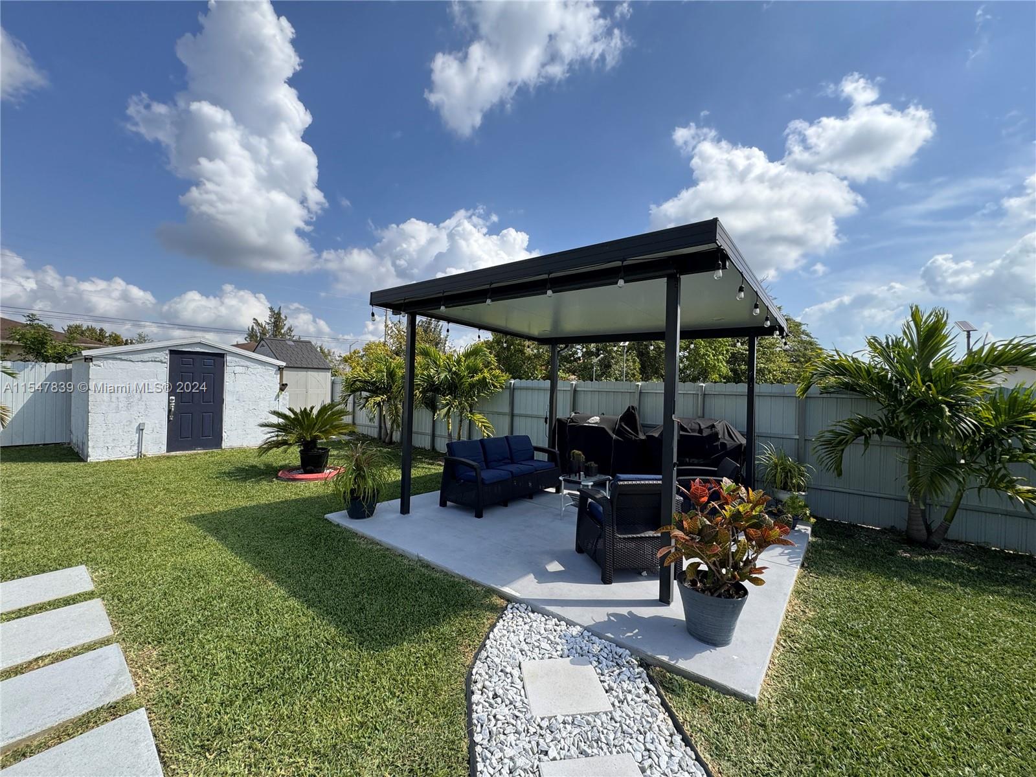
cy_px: 388
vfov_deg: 85.7
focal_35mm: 14
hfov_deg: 102.1
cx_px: 518
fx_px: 419
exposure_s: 1/1277
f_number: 2.2
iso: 50
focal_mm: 2.22
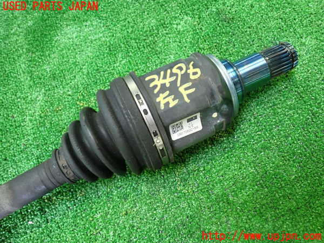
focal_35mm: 30
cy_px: 122
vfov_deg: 46.8
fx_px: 281
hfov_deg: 60.0
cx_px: 162
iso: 640
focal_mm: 5.4
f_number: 2.3
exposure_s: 1/30
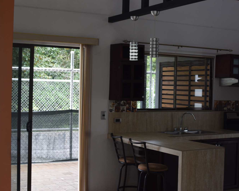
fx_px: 421
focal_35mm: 60
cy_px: 96
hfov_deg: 31.6
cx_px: 140
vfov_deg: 25.6
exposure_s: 1/100
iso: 400
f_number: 5
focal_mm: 35
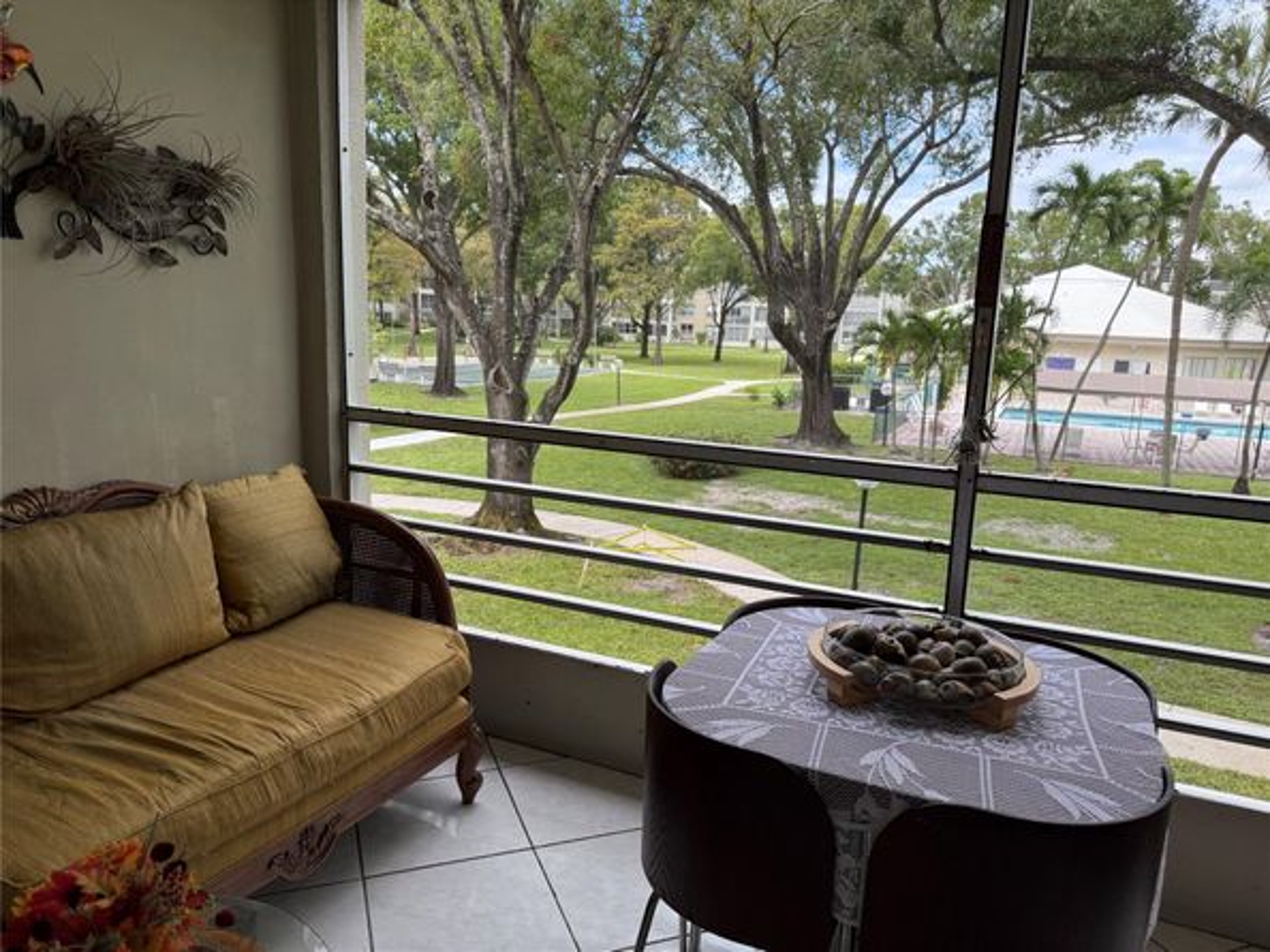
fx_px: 880
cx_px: 635
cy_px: 476
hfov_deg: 71.6
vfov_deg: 56.8
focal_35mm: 24
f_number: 1.78
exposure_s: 1/765
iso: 100
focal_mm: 6.76
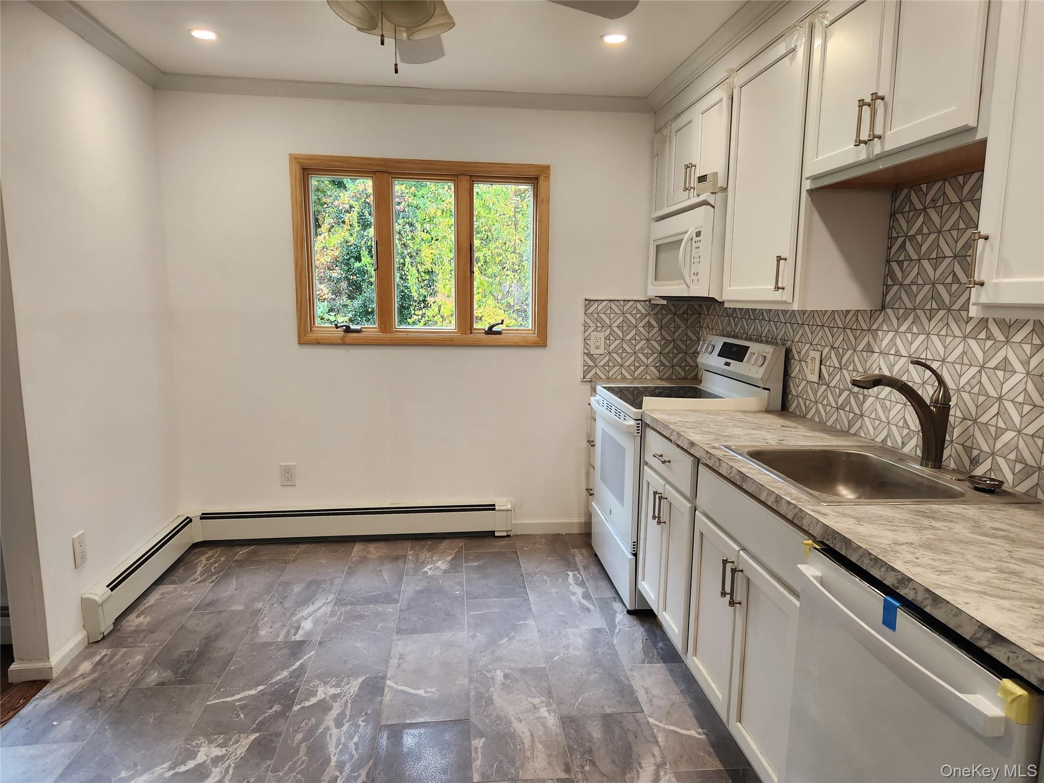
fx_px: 694
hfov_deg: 73.9
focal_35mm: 23
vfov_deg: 58.9
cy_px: 392
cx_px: 522
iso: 100
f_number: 1.8
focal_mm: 5.4
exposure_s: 1/120
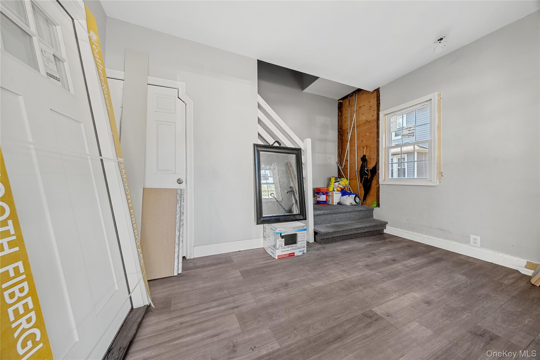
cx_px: 270
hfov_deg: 112.6
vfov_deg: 90.0
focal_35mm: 12
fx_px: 180
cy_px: 180
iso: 100
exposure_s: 1.6
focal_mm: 12
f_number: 8
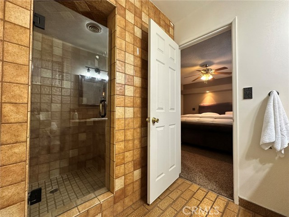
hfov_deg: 102.1
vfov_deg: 85.7
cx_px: 144
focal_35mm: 14
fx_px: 117
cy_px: 108
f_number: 2.2
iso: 250
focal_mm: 2.22
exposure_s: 1/60
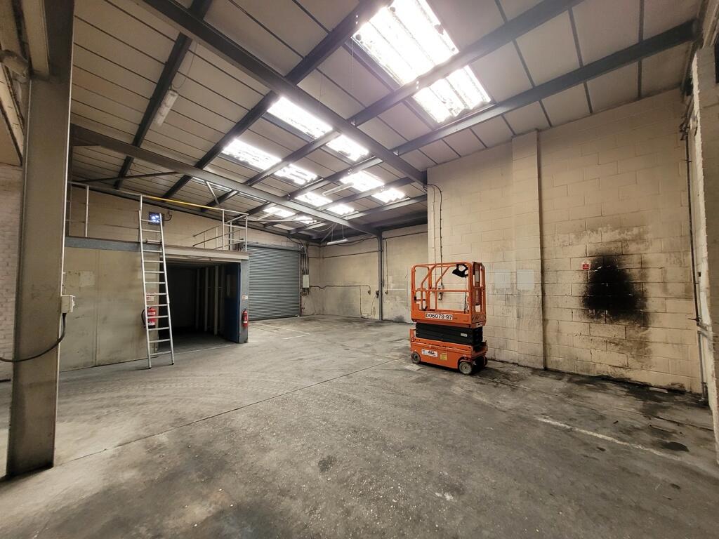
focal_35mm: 13
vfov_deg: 89.9
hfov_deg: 106.2
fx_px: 270
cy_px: 270
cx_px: 360
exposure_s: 1/50
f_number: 2.2
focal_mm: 1.74
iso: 200
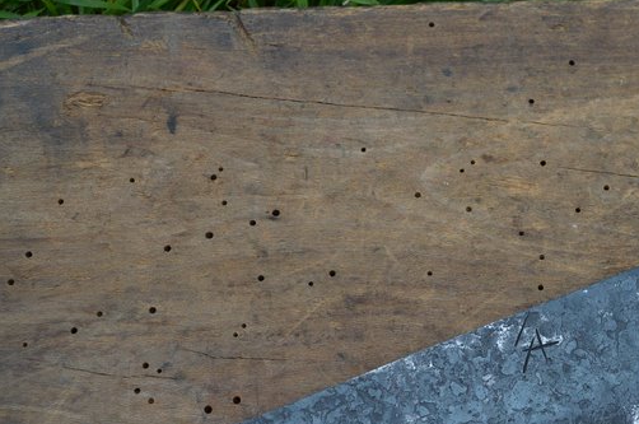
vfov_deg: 17.7
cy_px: 362
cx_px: 530
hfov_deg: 26.1
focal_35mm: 76
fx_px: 1347
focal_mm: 22
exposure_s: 1/125
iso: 220
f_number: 5.6
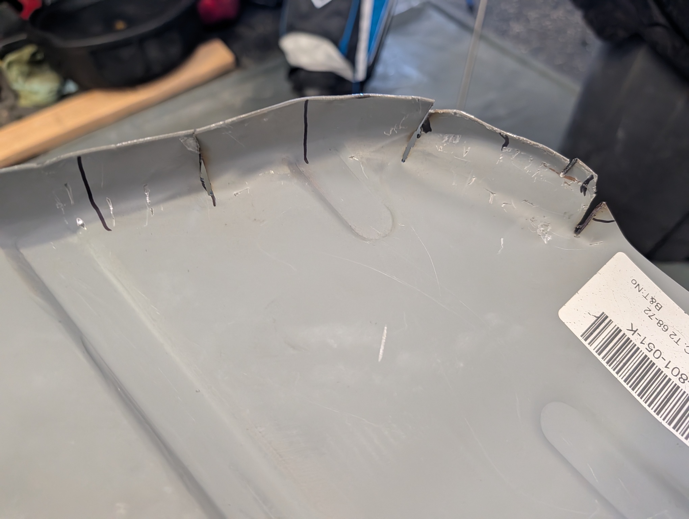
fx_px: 478
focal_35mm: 24
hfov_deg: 71.5
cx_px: 344
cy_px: 260
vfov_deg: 56.9
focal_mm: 6.9
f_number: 1.68
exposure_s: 1/120
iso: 642
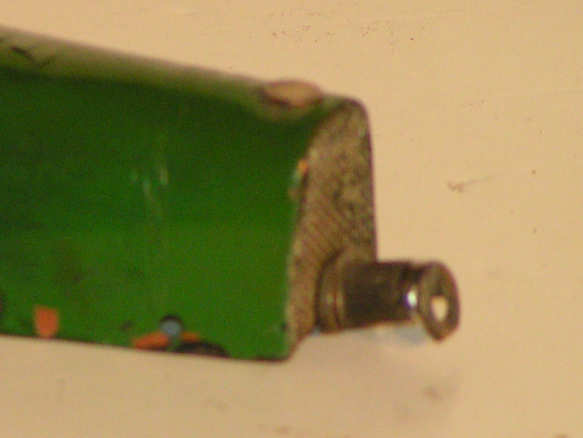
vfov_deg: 2.1
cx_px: 37
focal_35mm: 723
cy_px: 338
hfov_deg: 2.7
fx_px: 12181
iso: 200
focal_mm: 49.8
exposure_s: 1/400
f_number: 3.5
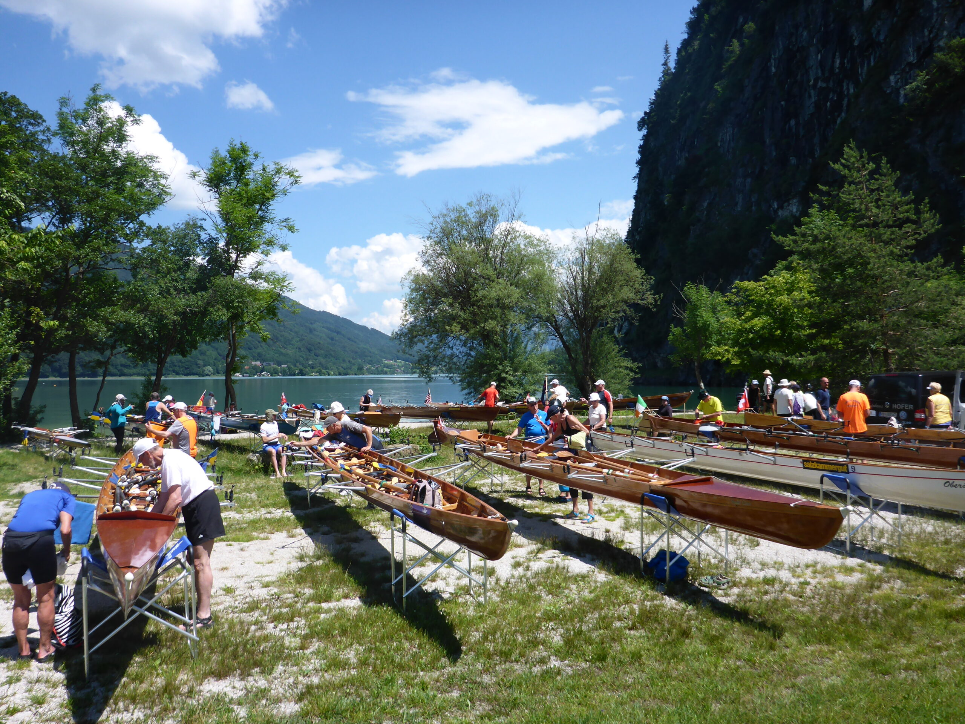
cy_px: 362
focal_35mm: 28
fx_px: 781
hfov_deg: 63.4
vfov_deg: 49.7
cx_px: 482
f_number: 3.3
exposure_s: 1/800
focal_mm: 4.9
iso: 100
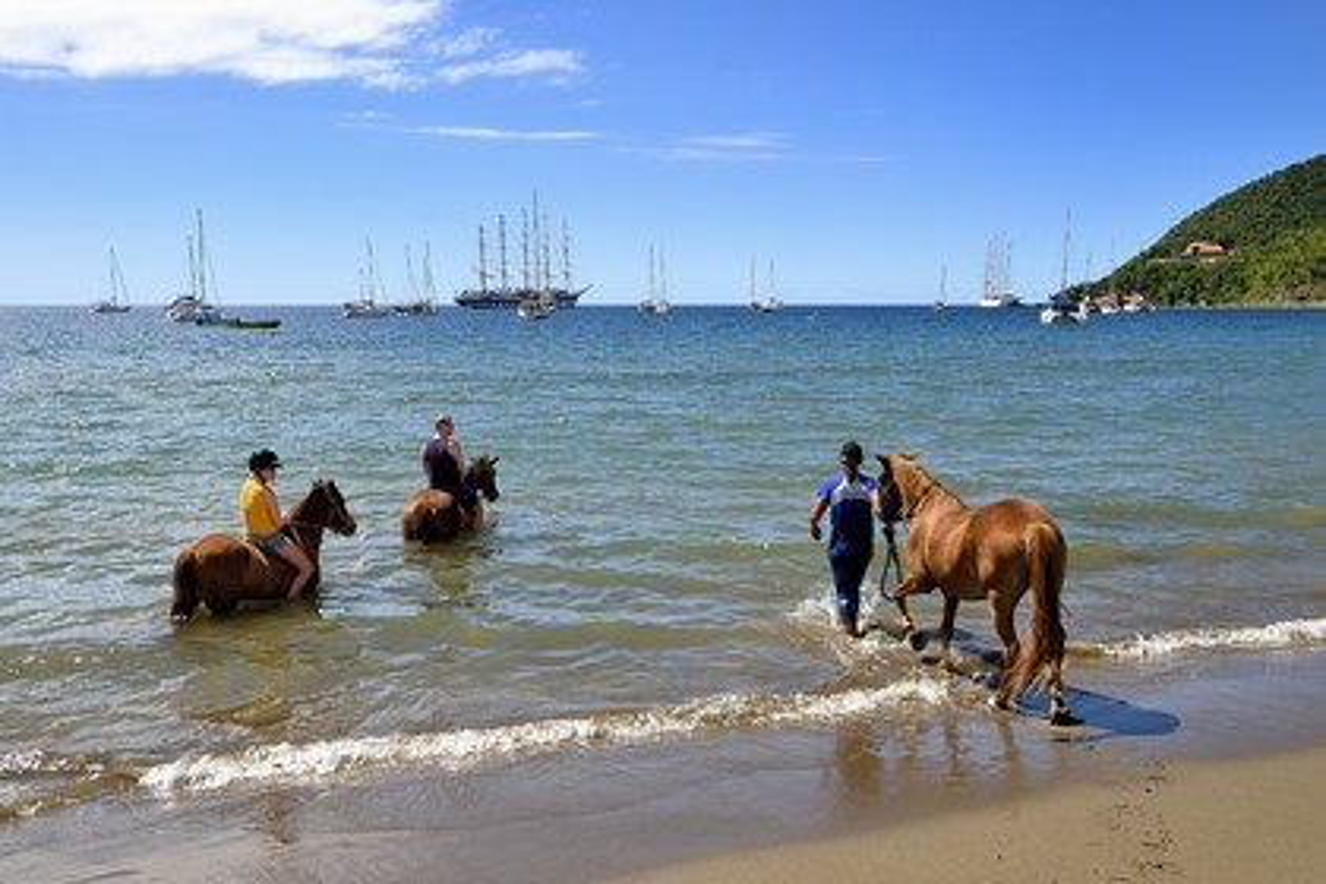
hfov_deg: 55.8
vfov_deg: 38.9
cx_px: 663
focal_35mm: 34
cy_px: 442
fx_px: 1252
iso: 200
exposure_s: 1/250
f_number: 14
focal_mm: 34
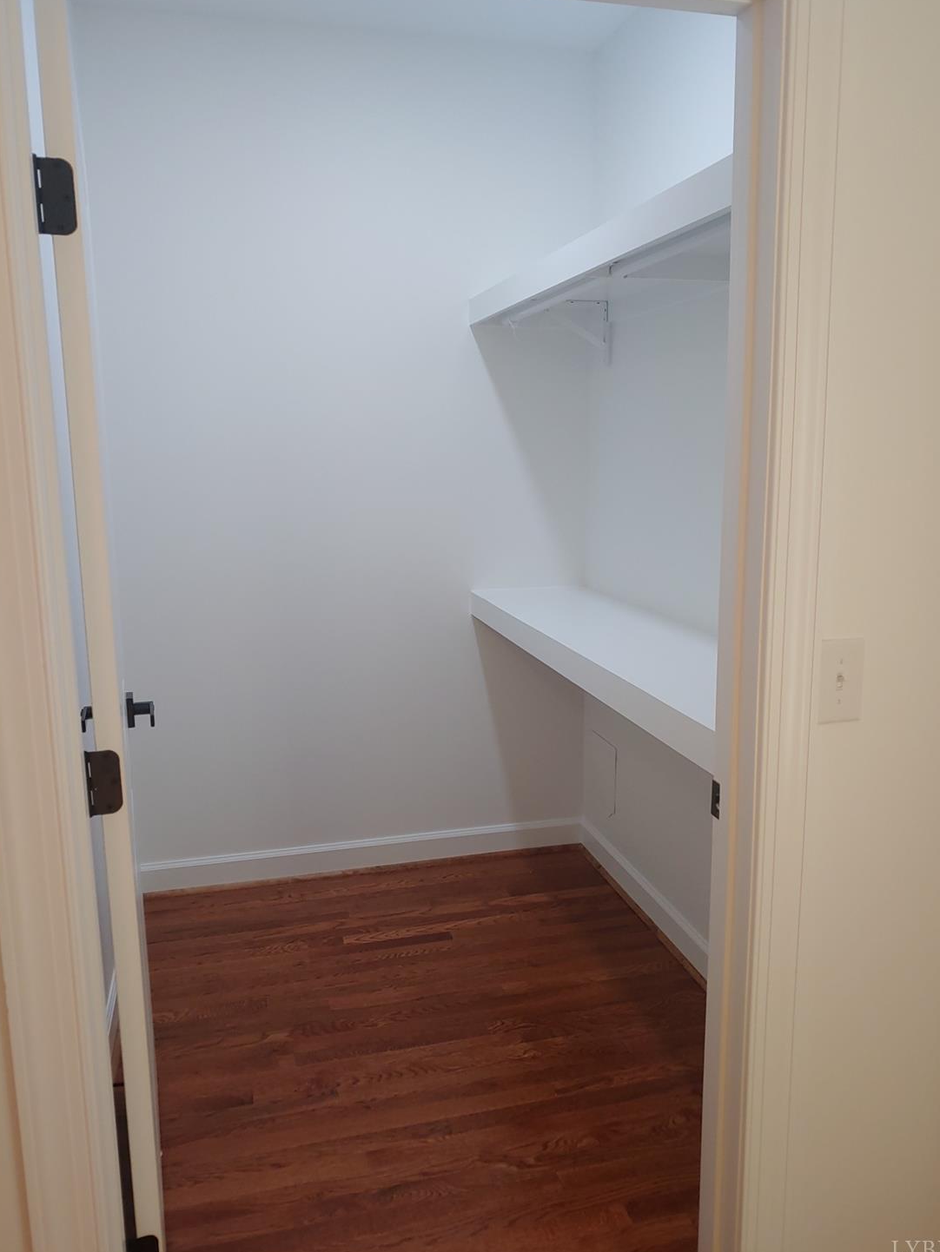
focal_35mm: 26
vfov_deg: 67.3
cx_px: 477
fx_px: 941
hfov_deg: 53.1
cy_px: 617
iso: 50
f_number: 1.5
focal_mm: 4.23
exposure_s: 1/60
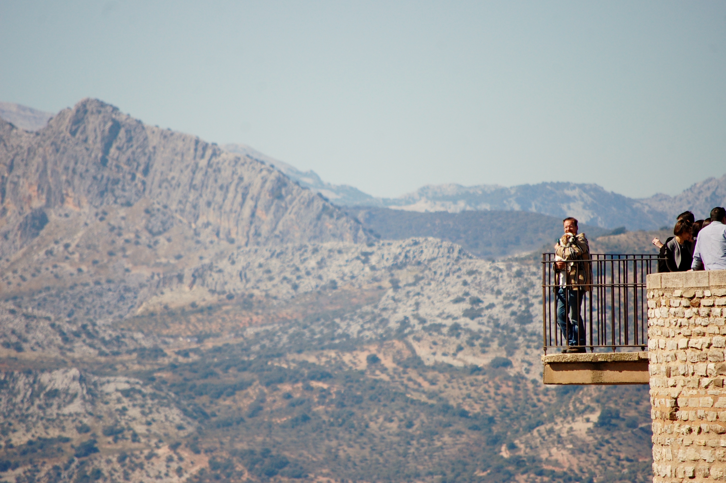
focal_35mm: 300
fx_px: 6044
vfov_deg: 4.6
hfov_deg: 6.9
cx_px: 363
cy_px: 242
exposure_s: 1/1600
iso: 400
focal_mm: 200
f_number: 5.6
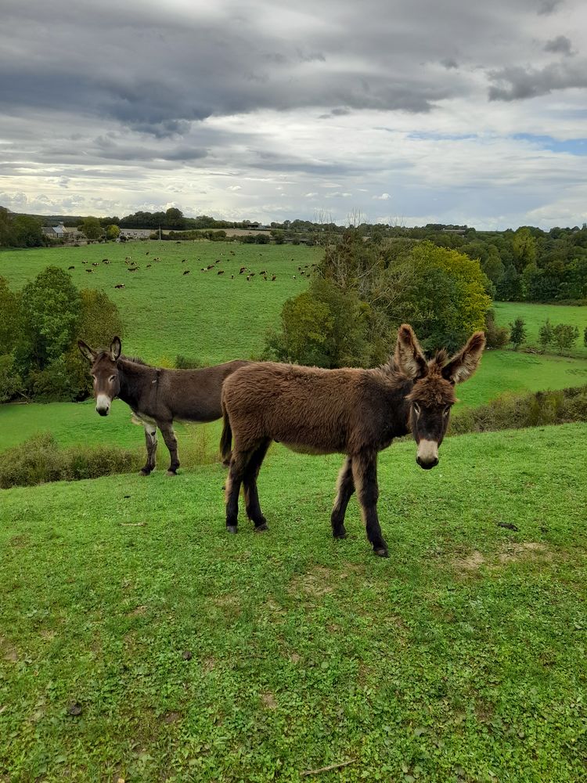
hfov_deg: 54.9
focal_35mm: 25
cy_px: 392
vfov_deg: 69.4
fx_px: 565
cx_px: 294
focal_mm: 4.6
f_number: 2
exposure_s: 1/372
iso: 20
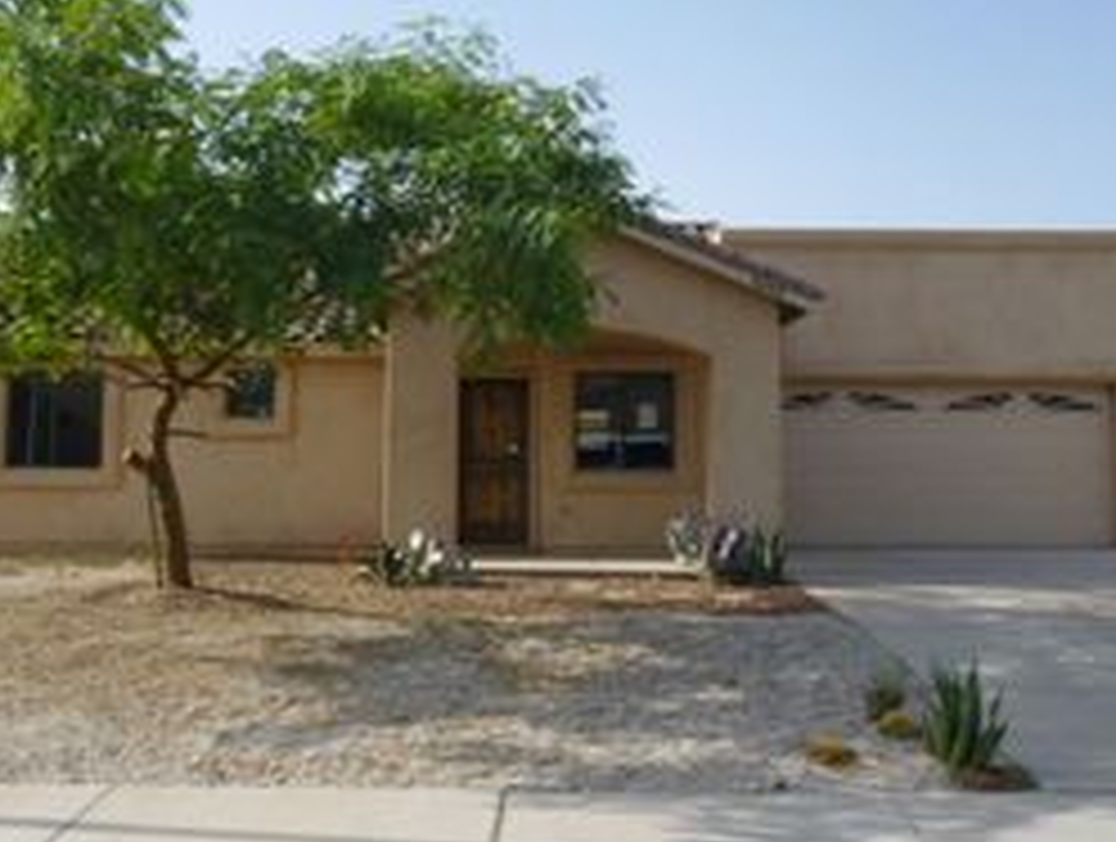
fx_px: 1260
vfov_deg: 36.6
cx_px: 540
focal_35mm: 39
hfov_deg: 47.8
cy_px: 293
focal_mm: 5
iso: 100
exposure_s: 1/80
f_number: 9
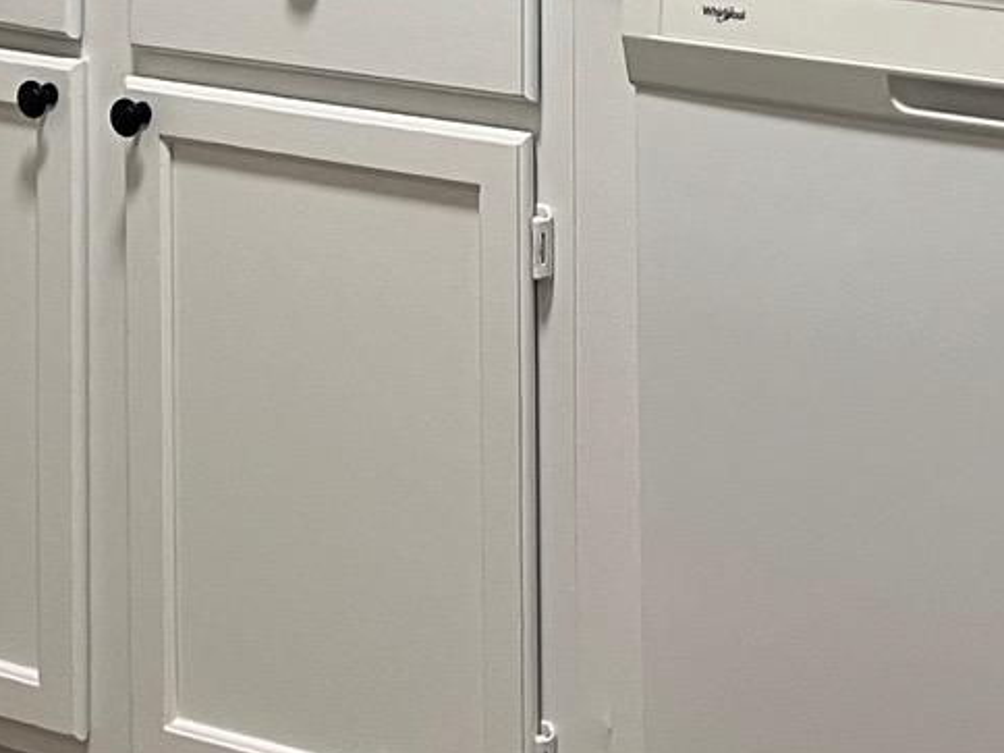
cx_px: 873
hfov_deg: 17.7
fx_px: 3190
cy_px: -550
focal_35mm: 110
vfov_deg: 12.4
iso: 100
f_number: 1.5
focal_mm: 5.7
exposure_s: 1/60
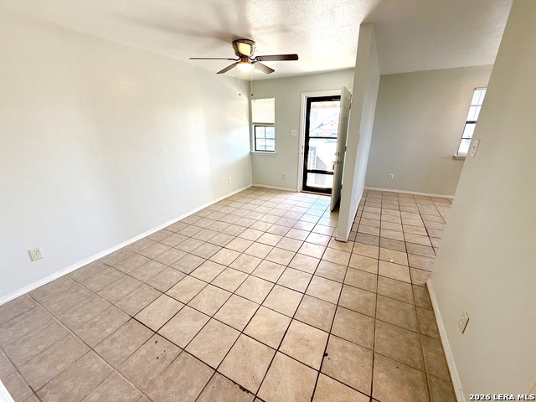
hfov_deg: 102.1
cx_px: 268
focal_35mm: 14
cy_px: 201
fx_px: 217
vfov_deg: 85.7
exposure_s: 1/120
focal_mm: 2.22
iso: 80
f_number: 2.2
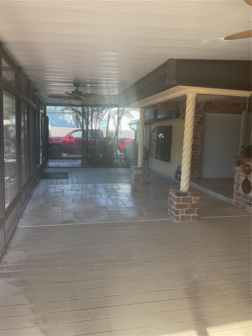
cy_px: 168
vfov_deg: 61.7
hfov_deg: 48.2
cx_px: 126
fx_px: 281
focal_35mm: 29
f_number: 1.8
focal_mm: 3
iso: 16
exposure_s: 1/212
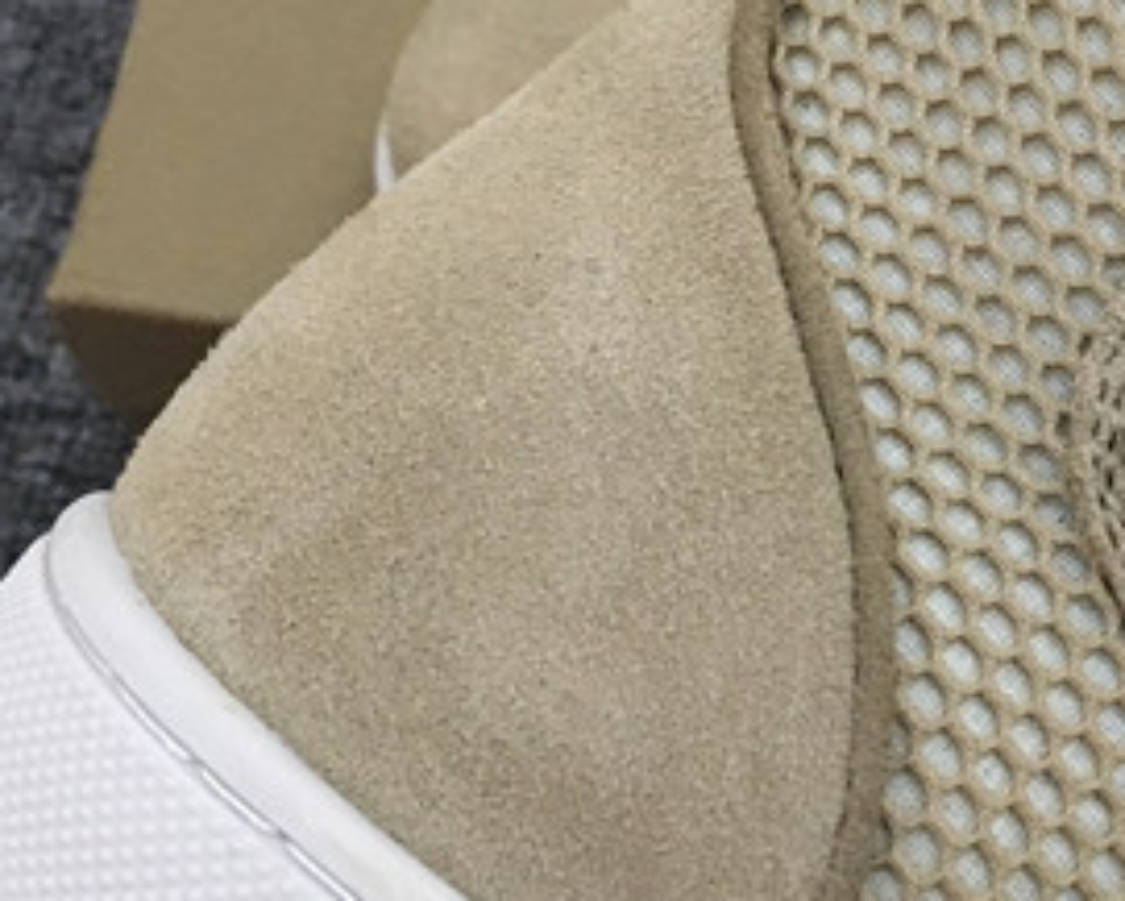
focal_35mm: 73
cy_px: 409
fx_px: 2431
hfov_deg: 24.6
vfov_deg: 21.0
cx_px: 1171
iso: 200
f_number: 2.2
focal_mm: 4.15
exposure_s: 1/25
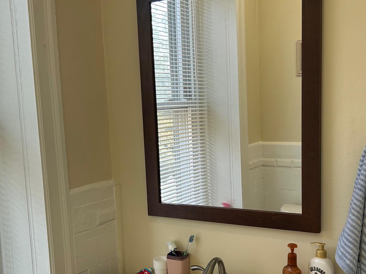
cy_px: 178
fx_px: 455
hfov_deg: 43.8
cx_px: 169
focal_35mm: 43
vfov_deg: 33.4
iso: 80
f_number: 1.5
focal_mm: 5.7
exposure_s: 1/120
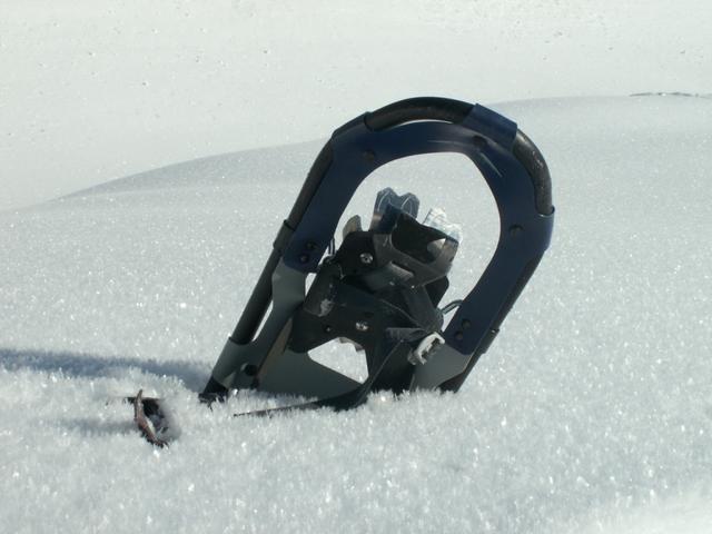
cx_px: 356
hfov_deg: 31.2
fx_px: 1275
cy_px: 267
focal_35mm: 62
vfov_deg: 23.7
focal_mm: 10.36
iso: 50
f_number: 8
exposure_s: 1/320
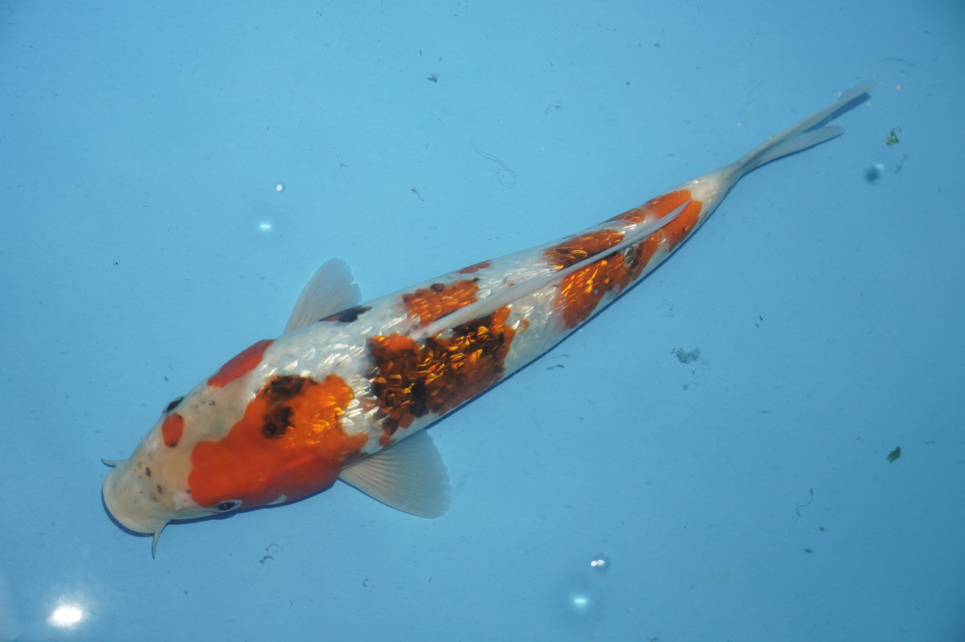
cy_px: 321
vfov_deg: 21.5
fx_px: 1687
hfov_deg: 31.9
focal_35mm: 63
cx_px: 482
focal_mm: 42
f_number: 5
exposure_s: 1/160
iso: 1000
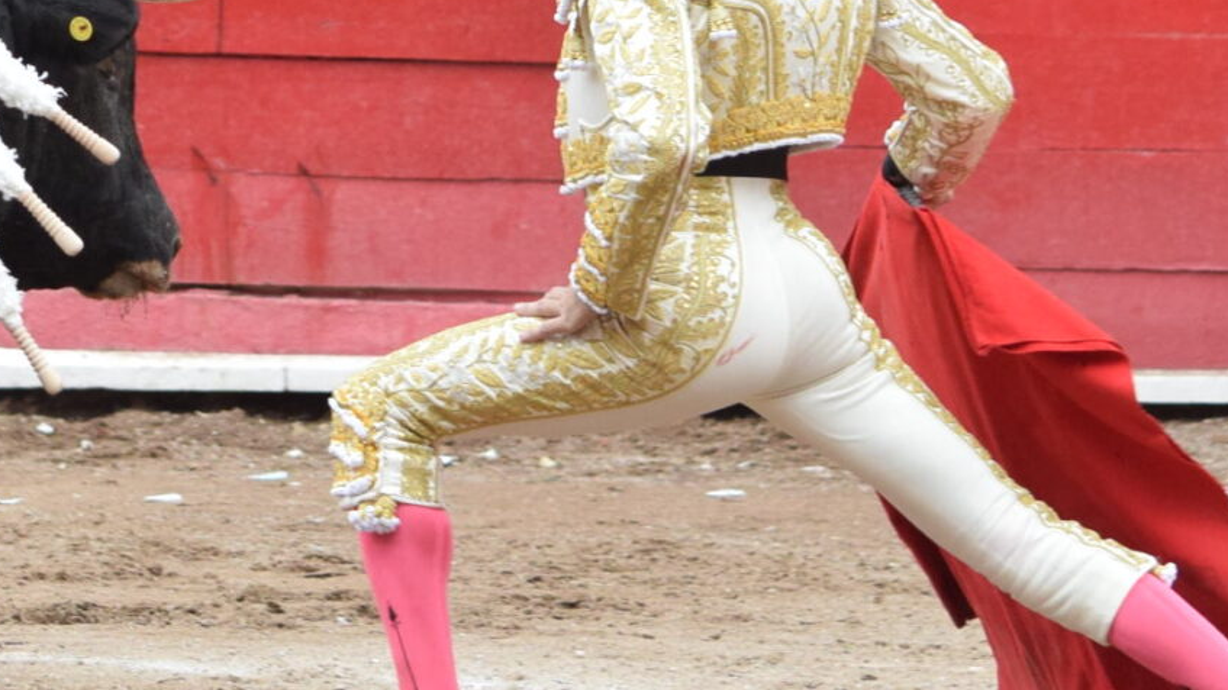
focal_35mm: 523
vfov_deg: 2.3
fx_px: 17026
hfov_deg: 4.1
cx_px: 236
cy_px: -41
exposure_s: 1/320
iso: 800
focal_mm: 110
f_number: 4.8
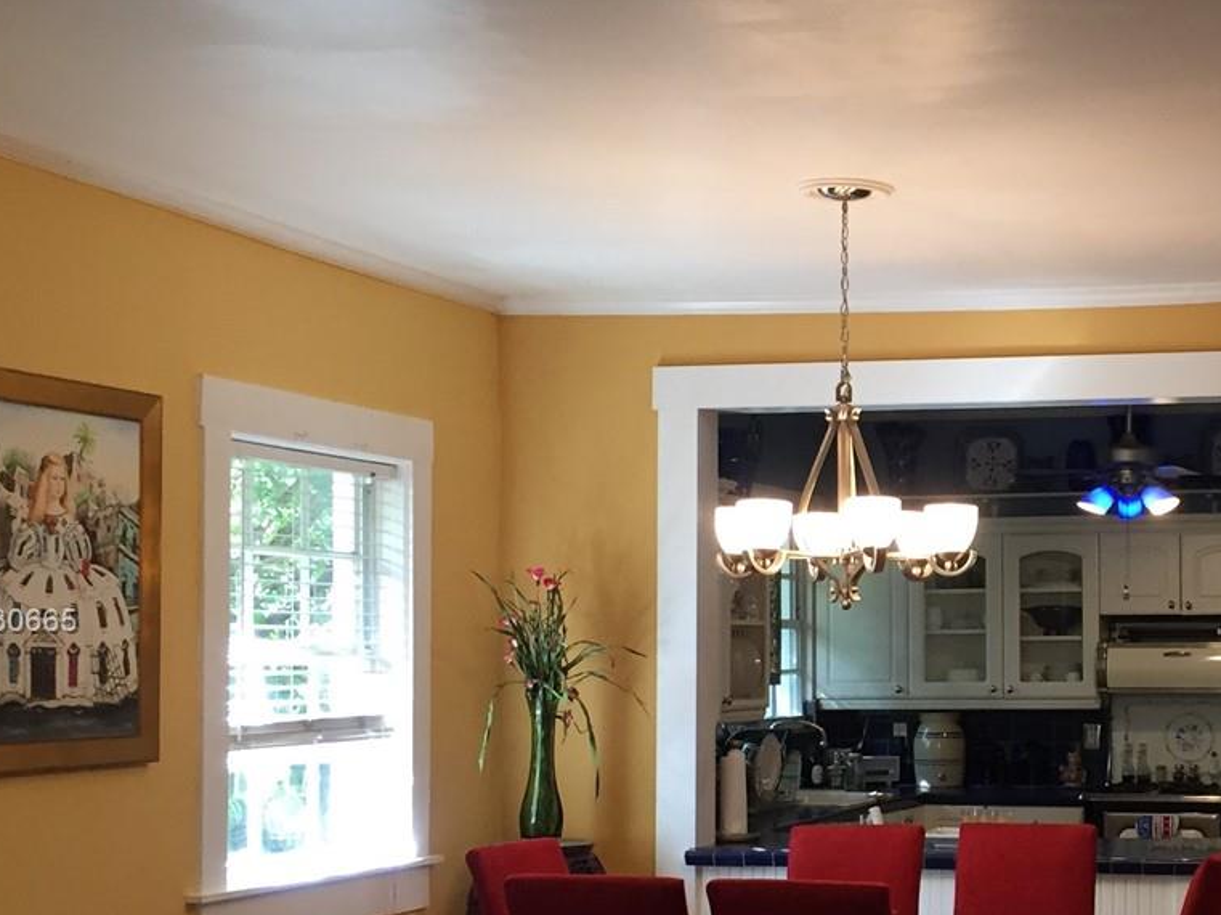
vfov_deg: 23.9
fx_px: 2151
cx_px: 1107
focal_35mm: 61
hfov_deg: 30.3
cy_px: 623
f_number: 2.2
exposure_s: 1/30
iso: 40
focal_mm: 4.15
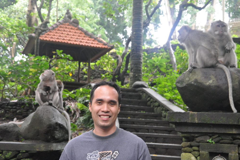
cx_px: 120
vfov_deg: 23.4
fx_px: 387
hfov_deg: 34.5
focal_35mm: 58
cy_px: 81
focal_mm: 38
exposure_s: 1/50
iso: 2000
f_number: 7.1
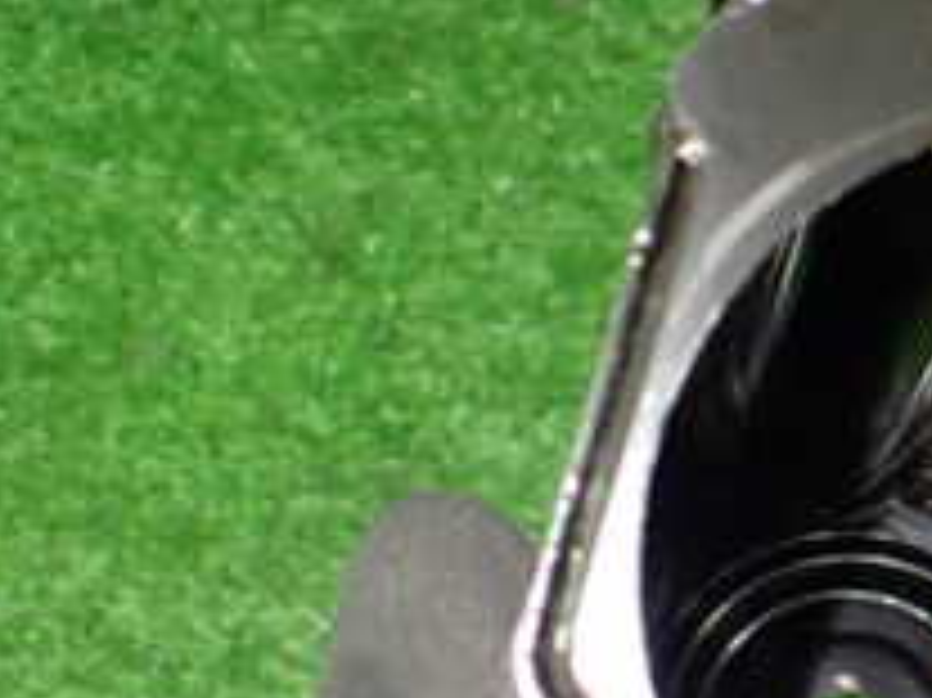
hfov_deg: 20.7
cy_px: 468
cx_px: 1184
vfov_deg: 16.9
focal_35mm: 87
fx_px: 2341
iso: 800
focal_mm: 5.4
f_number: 2.3
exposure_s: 1/30
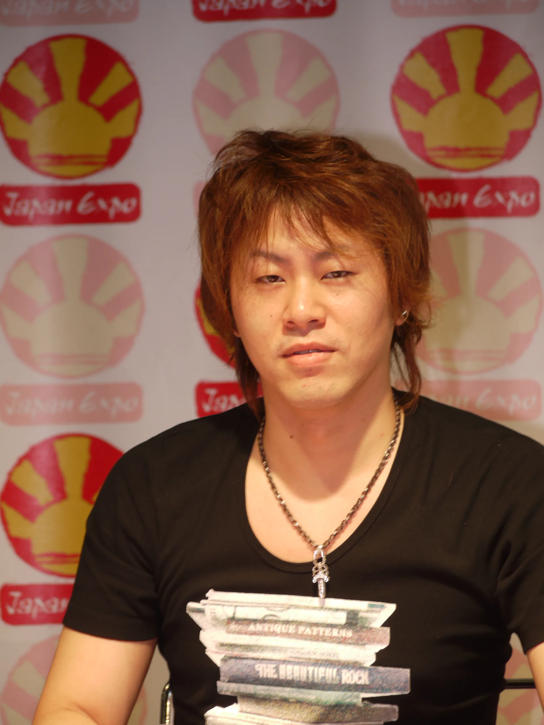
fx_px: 3814
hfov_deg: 8.2
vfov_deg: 10.9
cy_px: 362
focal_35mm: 182
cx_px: 272
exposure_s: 1/30
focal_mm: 91
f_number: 4.6
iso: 100
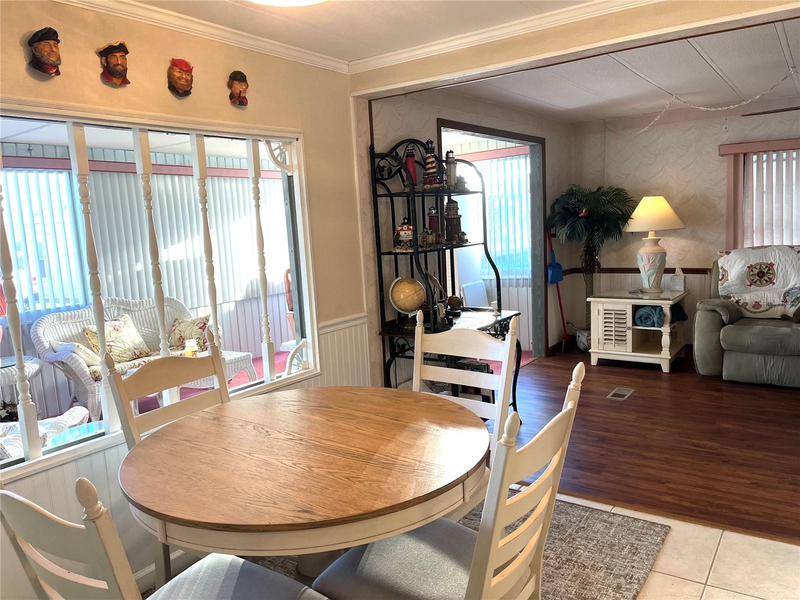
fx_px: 601
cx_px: 400
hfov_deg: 67.3
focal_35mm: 26
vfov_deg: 53.1
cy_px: 300
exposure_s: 1/120
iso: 100
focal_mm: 5.1
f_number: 1.6
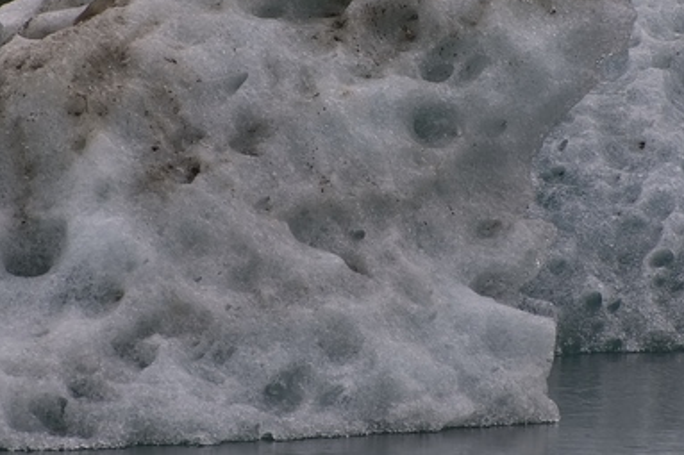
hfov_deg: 2.4
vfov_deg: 1.6
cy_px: 96
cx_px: 393
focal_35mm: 870
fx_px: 16522
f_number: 5.6
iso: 100
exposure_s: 1/640
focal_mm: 260
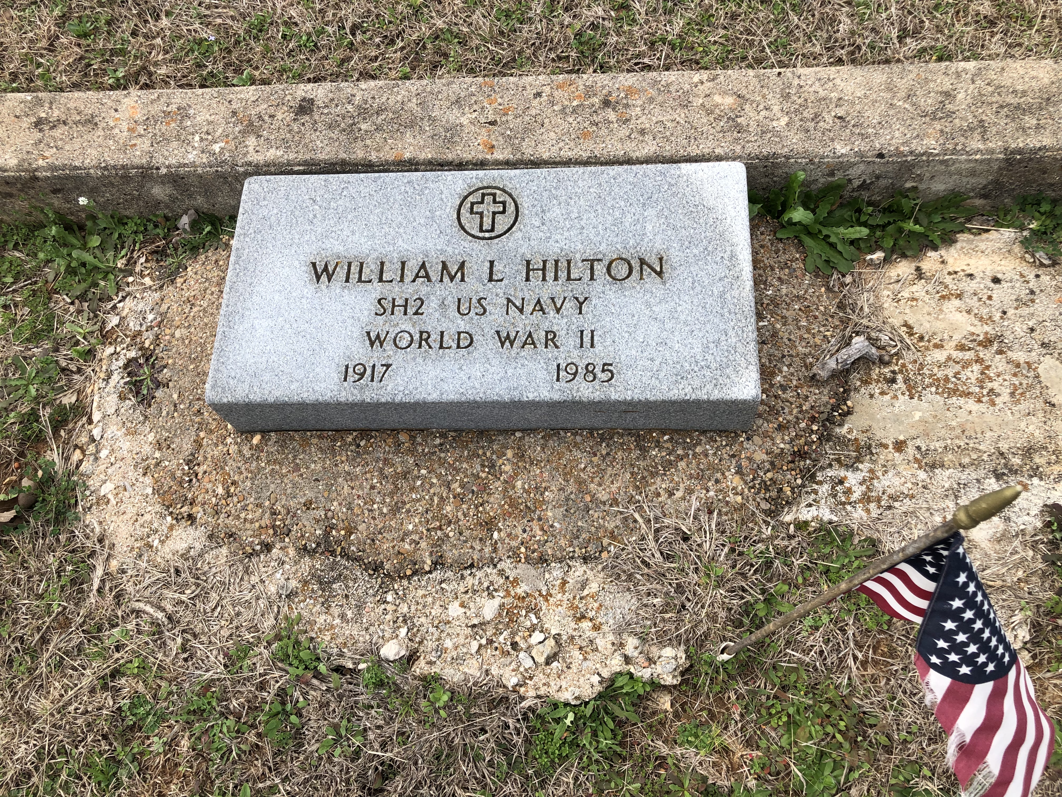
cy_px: 398
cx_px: 531
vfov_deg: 49.7
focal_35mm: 28
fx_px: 859
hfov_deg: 63.4
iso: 20
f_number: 1.8
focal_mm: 3.99
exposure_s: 1/1171
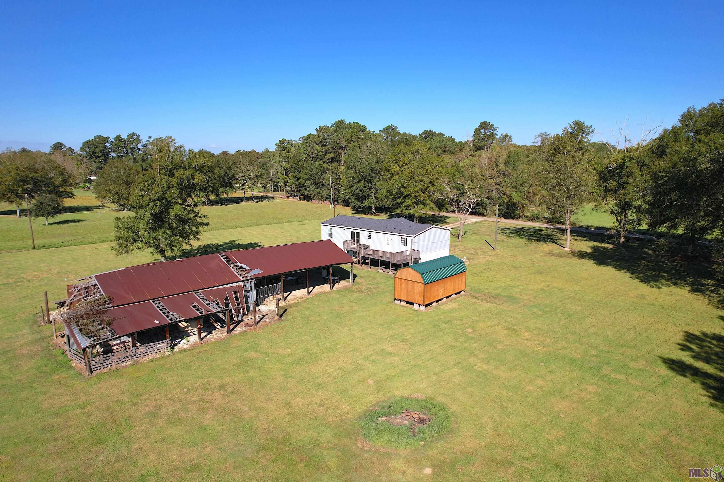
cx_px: 362
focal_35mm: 22
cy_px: 241
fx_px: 442
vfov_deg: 57.2
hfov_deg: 78.6
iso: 100
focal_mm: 8.38
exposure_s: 1/640
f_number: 2.8
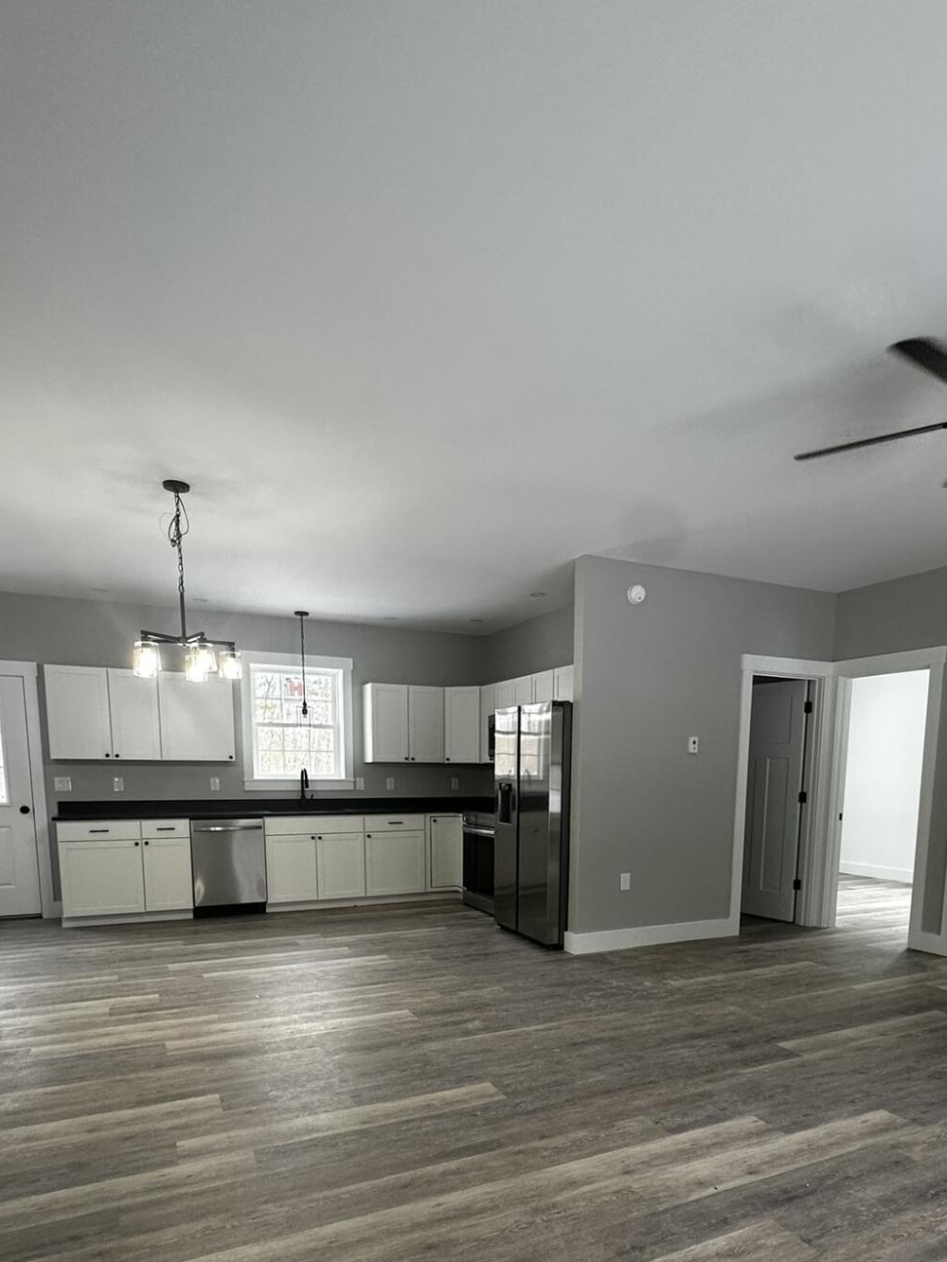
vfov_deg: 75.7
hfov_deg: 63.4
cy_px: 874
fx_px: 766
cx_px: 503
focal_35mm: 21
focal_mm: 2.22
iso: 200
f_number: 2.2
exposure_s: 1/120
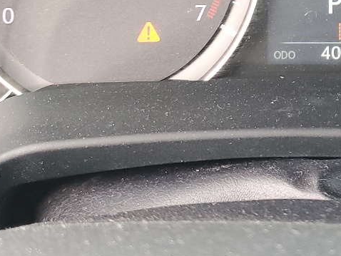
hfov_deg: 21.7
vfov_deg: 16.0
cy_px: -89
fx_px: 857
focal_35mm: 87
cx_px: 345
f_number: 1.5
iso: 75
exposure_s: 1/60.2
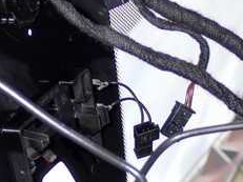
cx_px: 28
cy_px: 206
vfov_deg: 11.2
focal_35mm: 130
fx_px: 912
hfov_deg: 15.0
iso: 100
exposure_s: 1/125
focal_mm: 9.01
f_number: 3.2
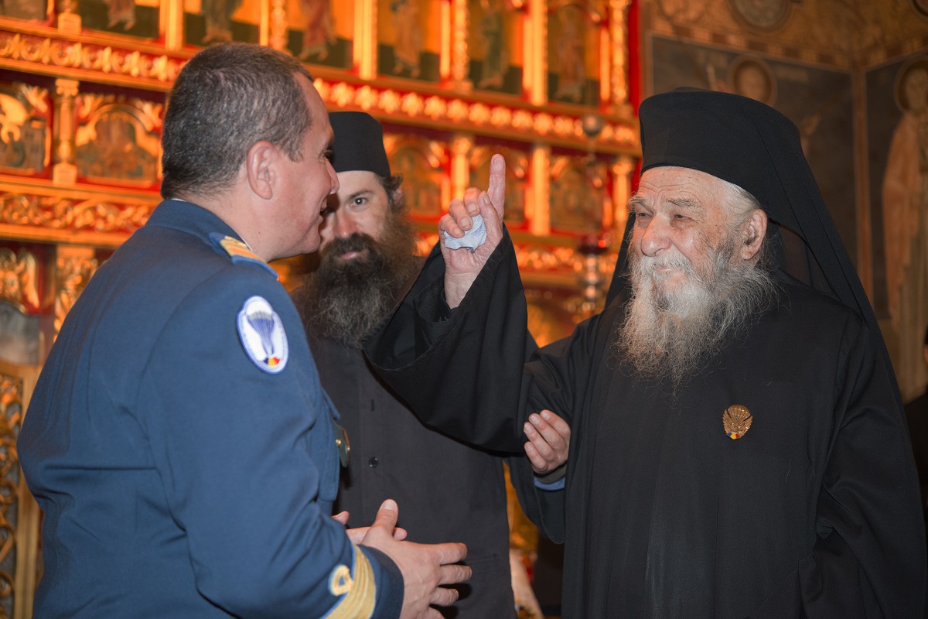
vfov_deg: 22.6
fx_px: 1547
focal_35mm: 60
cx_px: 464
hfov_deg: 33.4
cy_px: 310
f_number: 3.5
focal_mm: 60
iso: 2500
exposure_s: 1/60
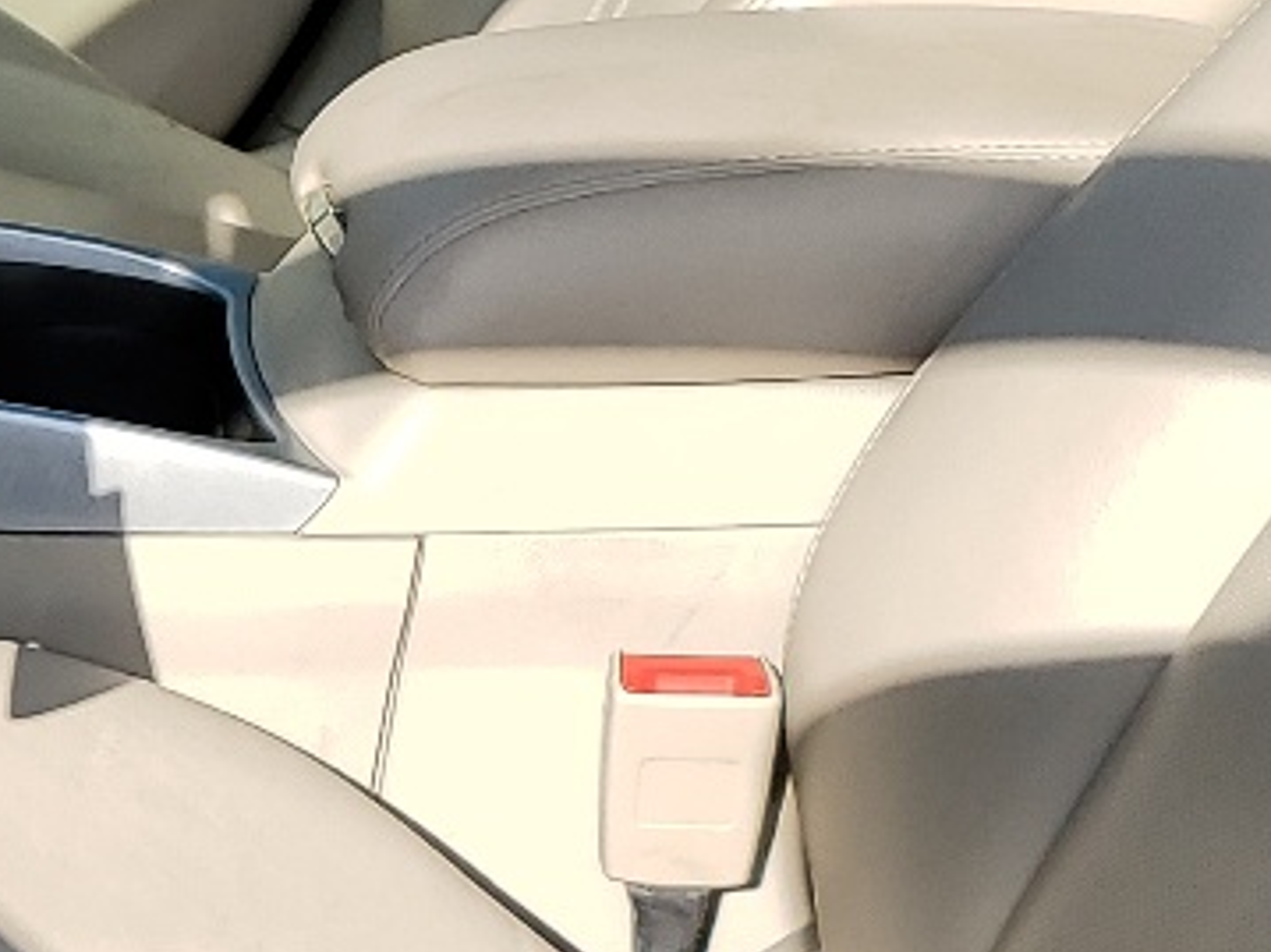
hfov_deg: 16.2
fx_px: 4258
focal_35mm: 116
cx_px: -333
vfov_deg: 12.8
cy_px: 446
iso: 50
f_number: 1.5
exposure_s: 1/1667
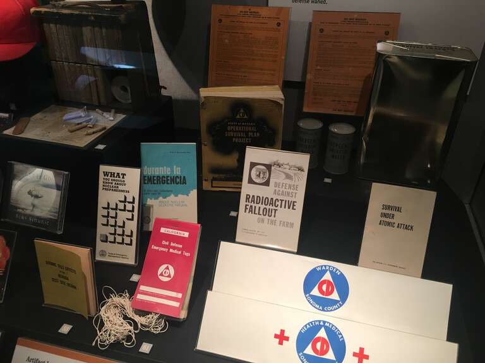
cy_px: 182
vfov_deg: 48.2
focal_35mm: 29
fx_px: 406
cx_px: 242
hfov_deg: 61.7
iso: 32
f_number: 2.2
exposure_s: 1/30
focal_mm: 4.15
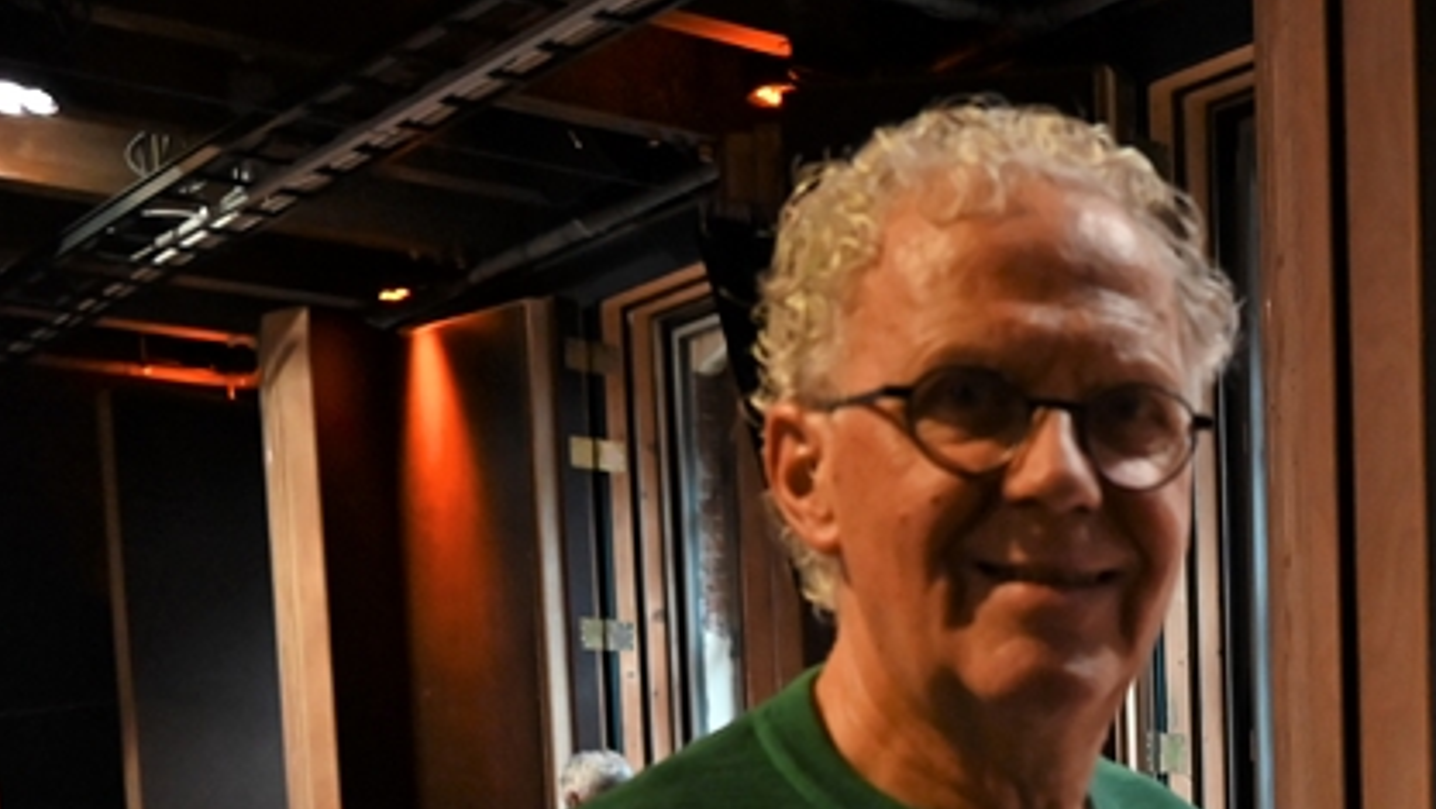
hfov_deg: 30.0
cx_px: 1451
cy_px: 1146
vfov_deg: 17.1
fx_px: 2476
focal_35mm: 65
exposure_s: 1/125
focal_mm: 24
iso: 2800
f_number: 4
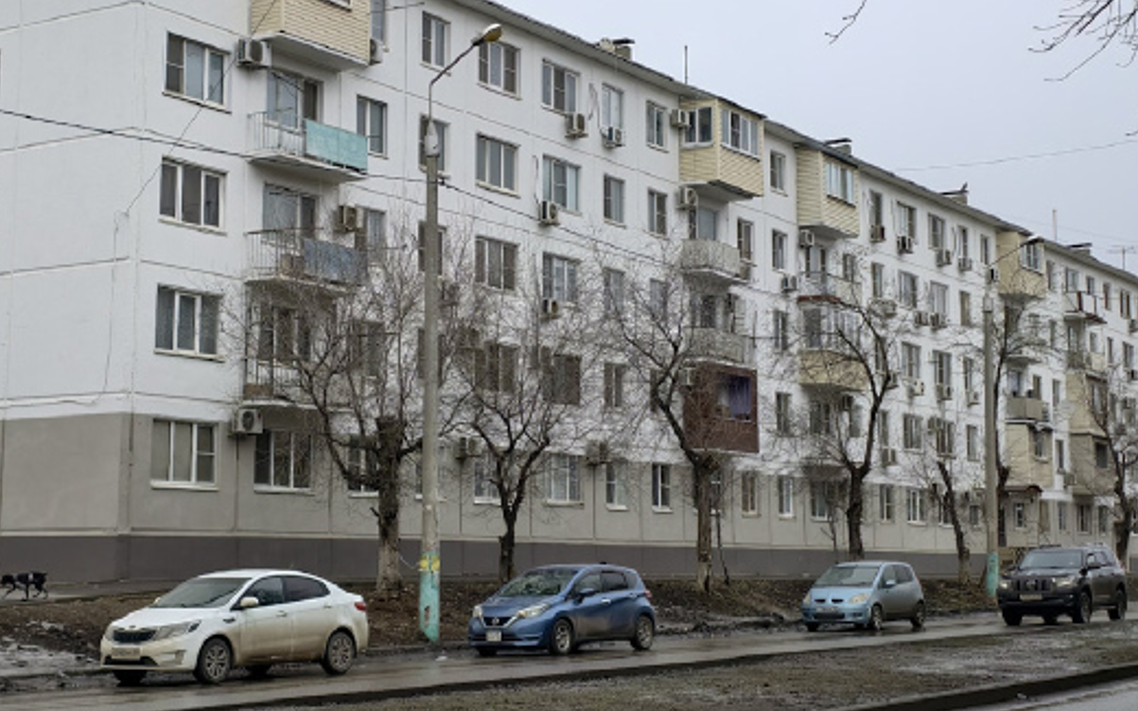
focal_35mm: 61
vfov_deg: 21.2
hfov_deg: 33.3
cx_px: 433
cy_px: 244
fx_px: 1892
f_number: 1.57
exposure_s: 1/1497
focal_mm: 6.54
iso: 72
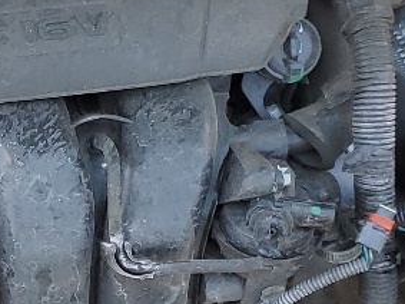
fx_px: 1719
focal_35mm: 147
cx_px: -10
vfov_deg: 10.1
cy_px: 228
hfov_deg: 13.2
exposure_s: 1/370
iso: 50
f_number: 1.5
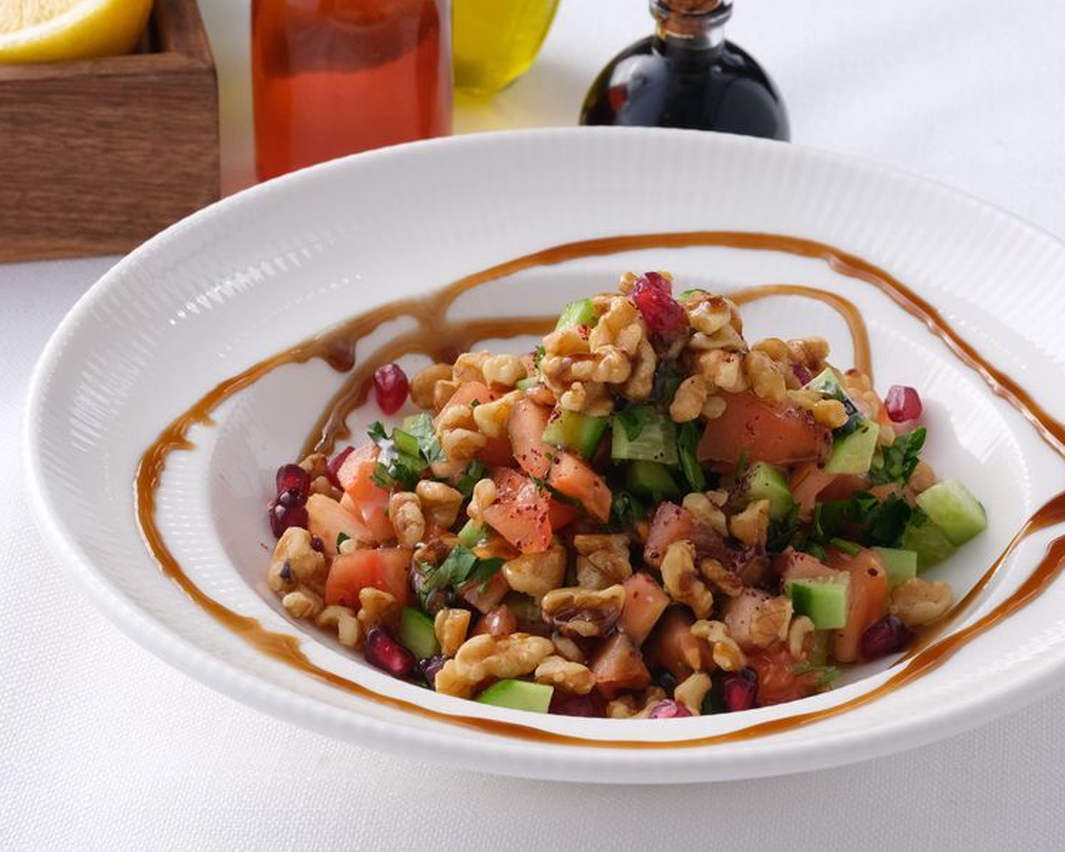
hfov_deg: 15.2
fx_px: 4002
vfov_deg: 12.1
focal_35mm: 127
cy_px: 454
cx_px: 507
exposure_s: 1/125
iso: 1600
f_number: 20
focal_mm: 120
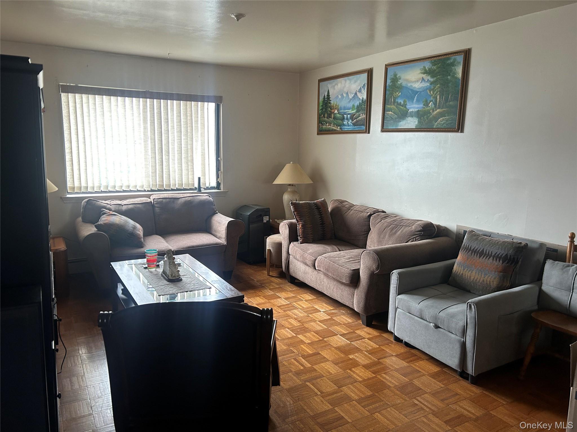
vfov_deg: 53.1
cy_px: 216
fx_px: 433
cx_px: 288
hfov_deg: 67.3
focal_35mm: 26
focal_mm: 5.7
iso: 125
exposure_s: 1/75
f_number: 1.5
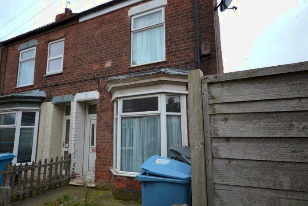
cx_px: 154
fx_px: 180
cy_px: 103
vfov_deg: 59.5
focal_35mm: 21
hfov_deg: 81.2
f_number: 5.6
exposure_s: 1/125
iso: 320
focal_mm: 14
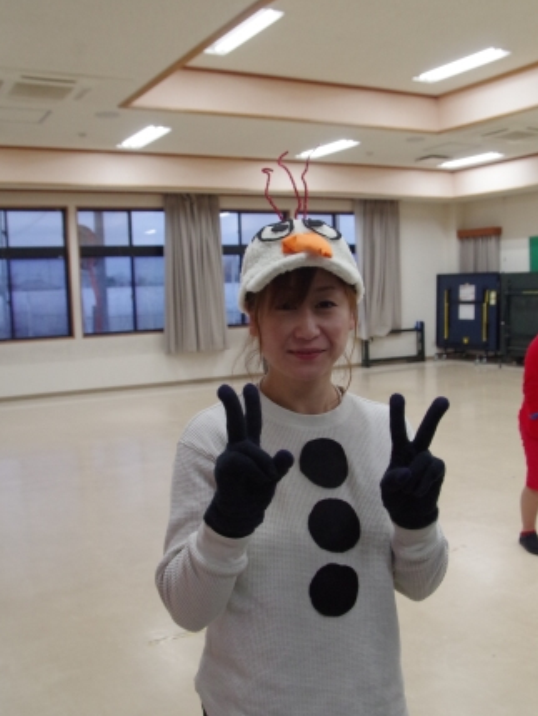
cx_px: 272
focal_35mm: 38
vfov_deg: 48.9
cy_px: 366
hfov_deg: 37.8
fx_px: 787
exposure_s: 1/160
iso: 3200
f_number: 5
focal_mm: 23.13
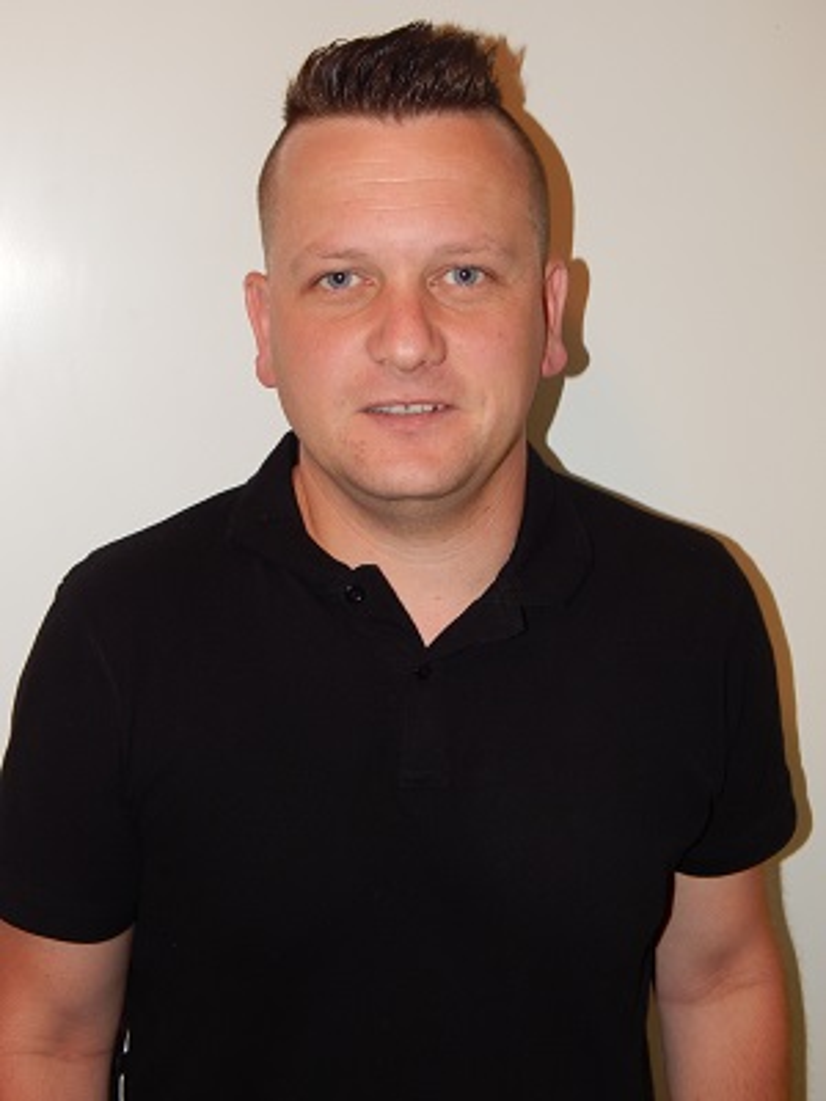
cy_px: 550
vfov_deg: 39.7
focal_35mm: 48
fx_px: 1527
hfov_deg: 30.3
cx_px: 413
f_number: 3.7
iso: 200
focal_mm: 8.6
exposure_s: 1/30
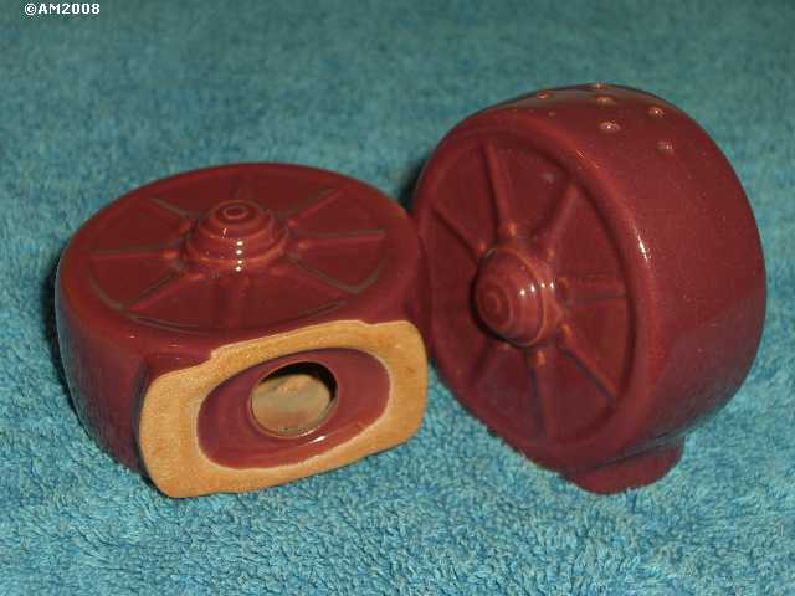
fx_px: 1791
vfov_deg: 18.9
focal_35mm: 78
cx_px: 398
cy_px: 298
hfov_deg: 25.0
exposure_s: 1/30
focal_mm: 16.3
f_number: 8.6
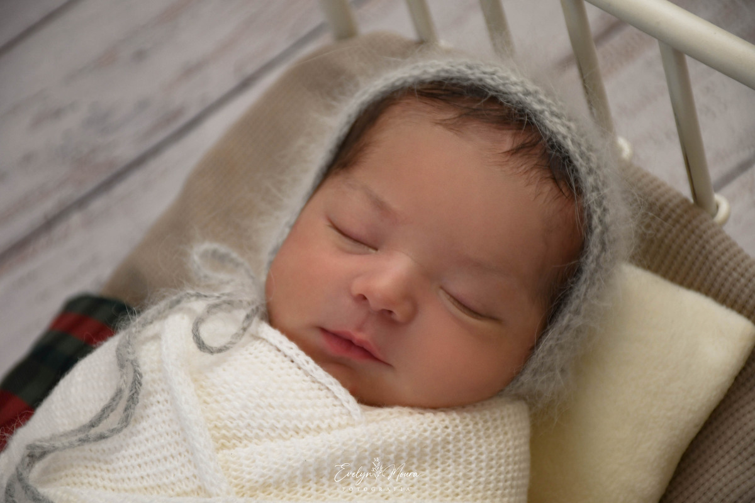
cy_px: 252
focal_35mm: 150
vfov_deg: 9.1
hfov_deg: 13.7
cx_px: 378
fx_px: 3146
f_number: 5.6
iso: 400
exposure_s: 1/200
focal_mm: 100
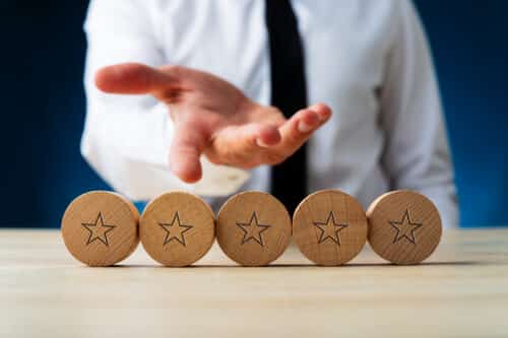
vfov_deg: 23.8
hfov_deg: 35.1
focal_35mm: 57
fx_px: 804
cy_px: 169
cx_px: 254
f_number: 8
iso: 100
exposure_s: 1/160
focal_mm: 57
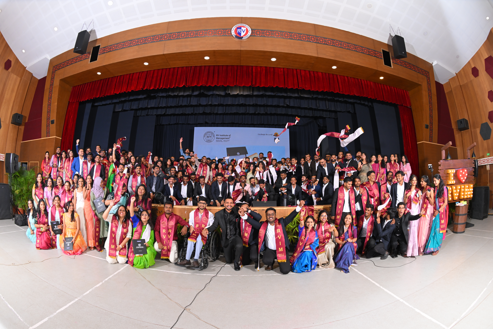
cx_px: 246
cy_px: 164
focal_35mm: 16
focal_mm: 16
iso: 800
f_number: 8
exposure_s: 1/160
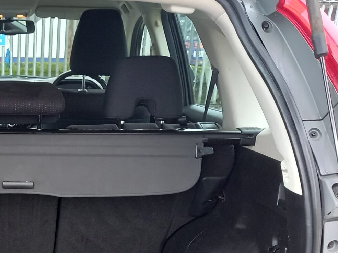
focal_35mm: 65
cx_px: 5
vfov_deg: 21.0
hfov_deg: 28.2
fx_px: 634
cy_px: 308
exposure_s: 1/30
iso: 200
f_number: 2
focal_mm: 4.6
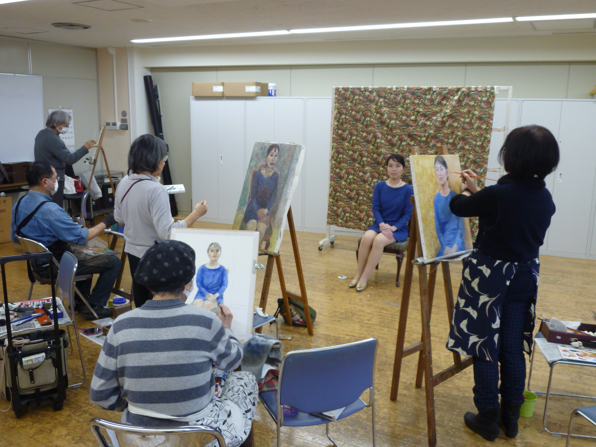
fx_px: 499
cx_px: 298
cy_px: 224
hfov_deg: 61.7
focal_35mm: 29
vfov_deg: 48.2
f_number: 3
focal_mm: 5.2
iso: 160
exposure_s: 1/30
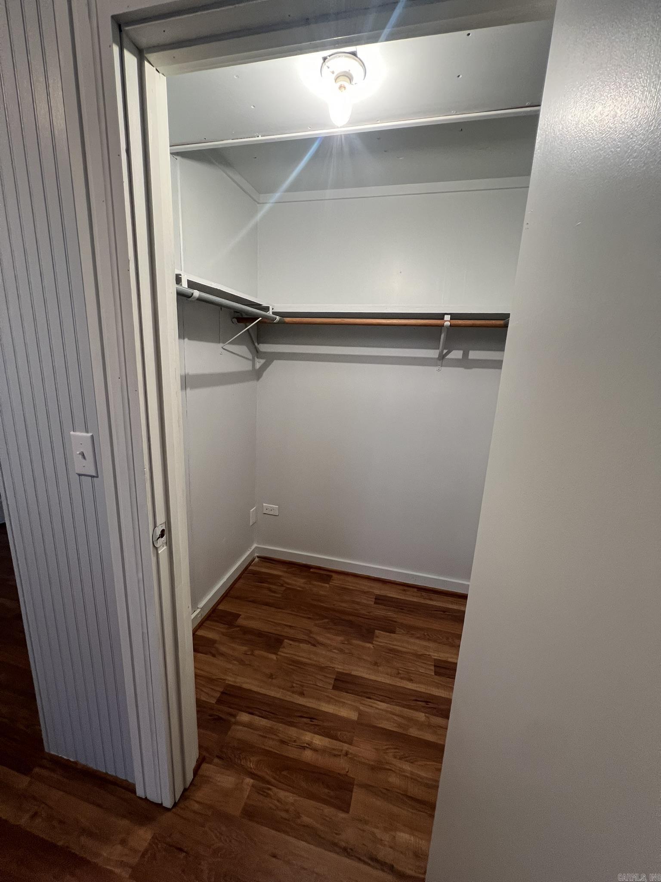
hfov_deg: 89.9
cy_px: 441
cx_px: 330
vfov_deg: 106.2
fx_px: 331
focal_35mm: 13
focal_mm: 1.57
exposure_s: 1/120
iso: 250
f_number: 1.8
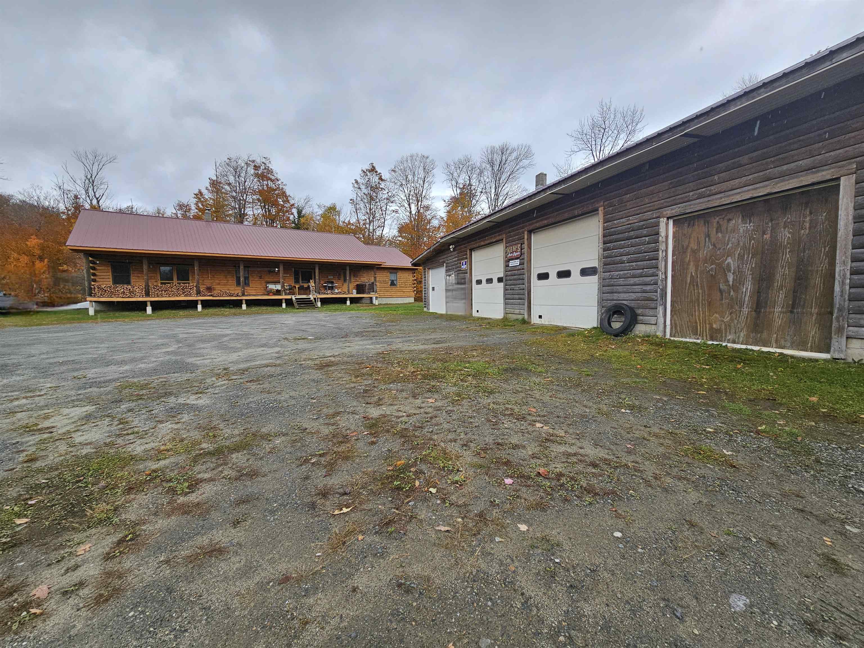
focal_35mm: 13
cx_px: 432
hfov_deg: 106.2
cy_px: 324
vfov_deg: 89.9
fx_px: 324
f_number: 2.2
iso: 50
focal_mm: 2.2
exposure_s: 1/500
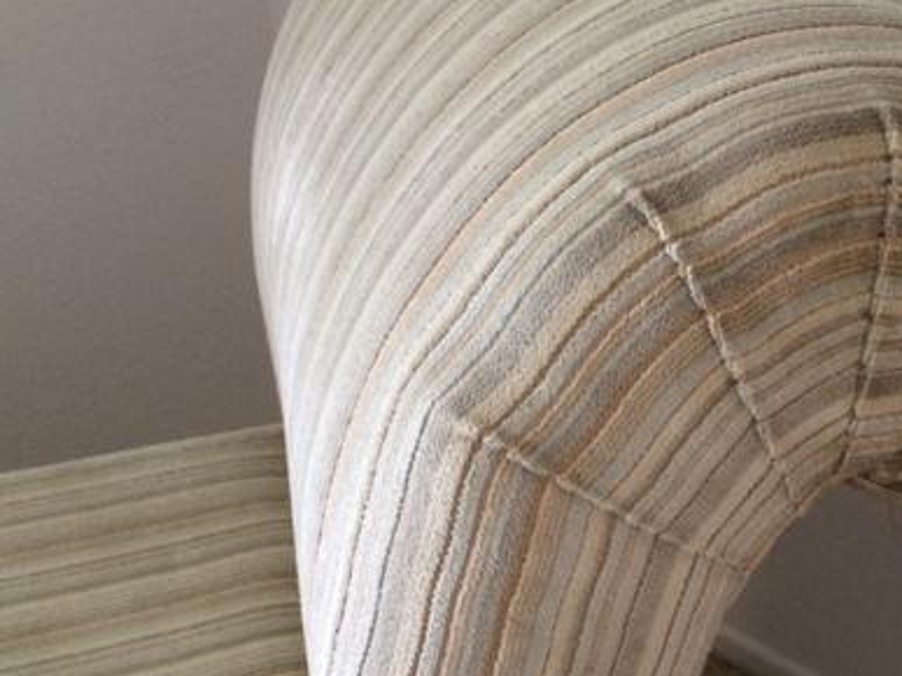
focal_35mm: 48
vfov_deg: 30.2
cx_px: 671
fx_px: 1250
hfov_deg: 38.7
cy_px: 387
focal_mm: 4.15
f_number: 2.2
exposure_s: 1/30
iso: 125
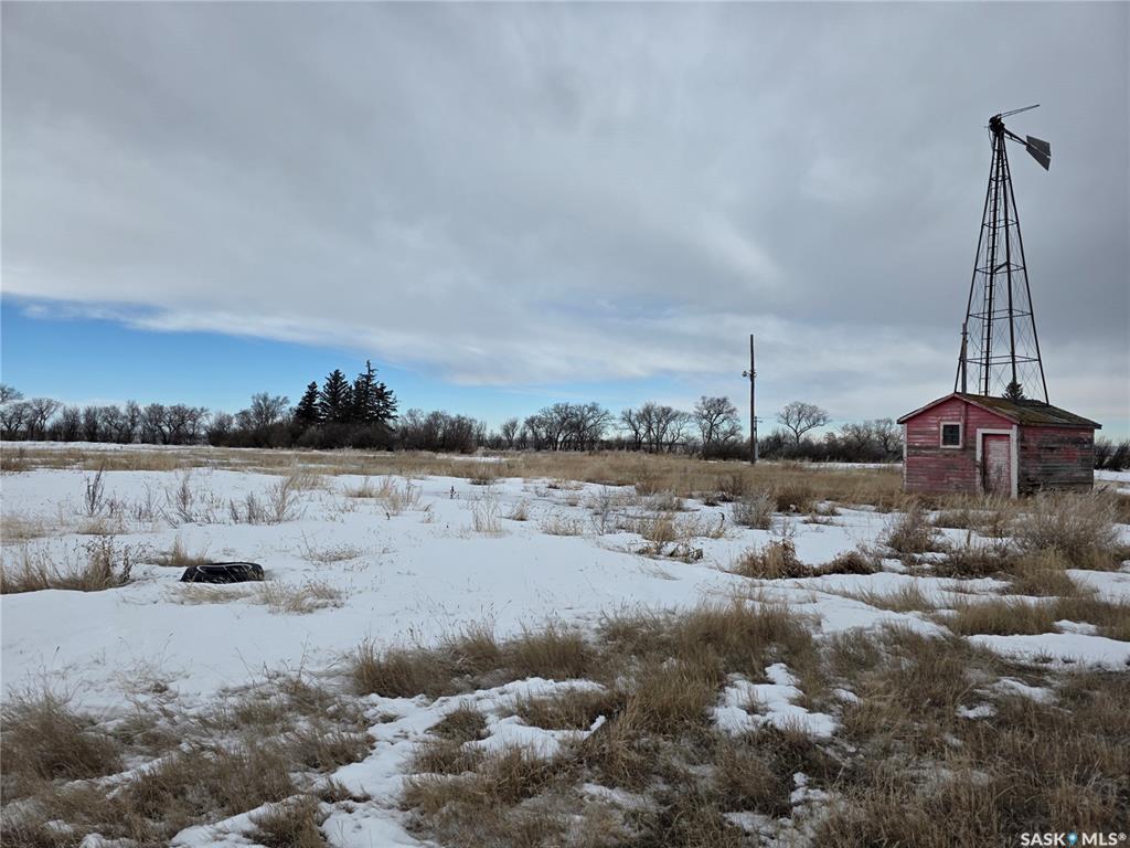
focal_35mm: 23
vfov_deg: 58.9
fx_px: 751
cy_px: 424
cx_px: 565
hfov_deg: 73.9
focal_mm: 6.3
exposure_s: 1/7944
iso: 64
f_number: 1.7
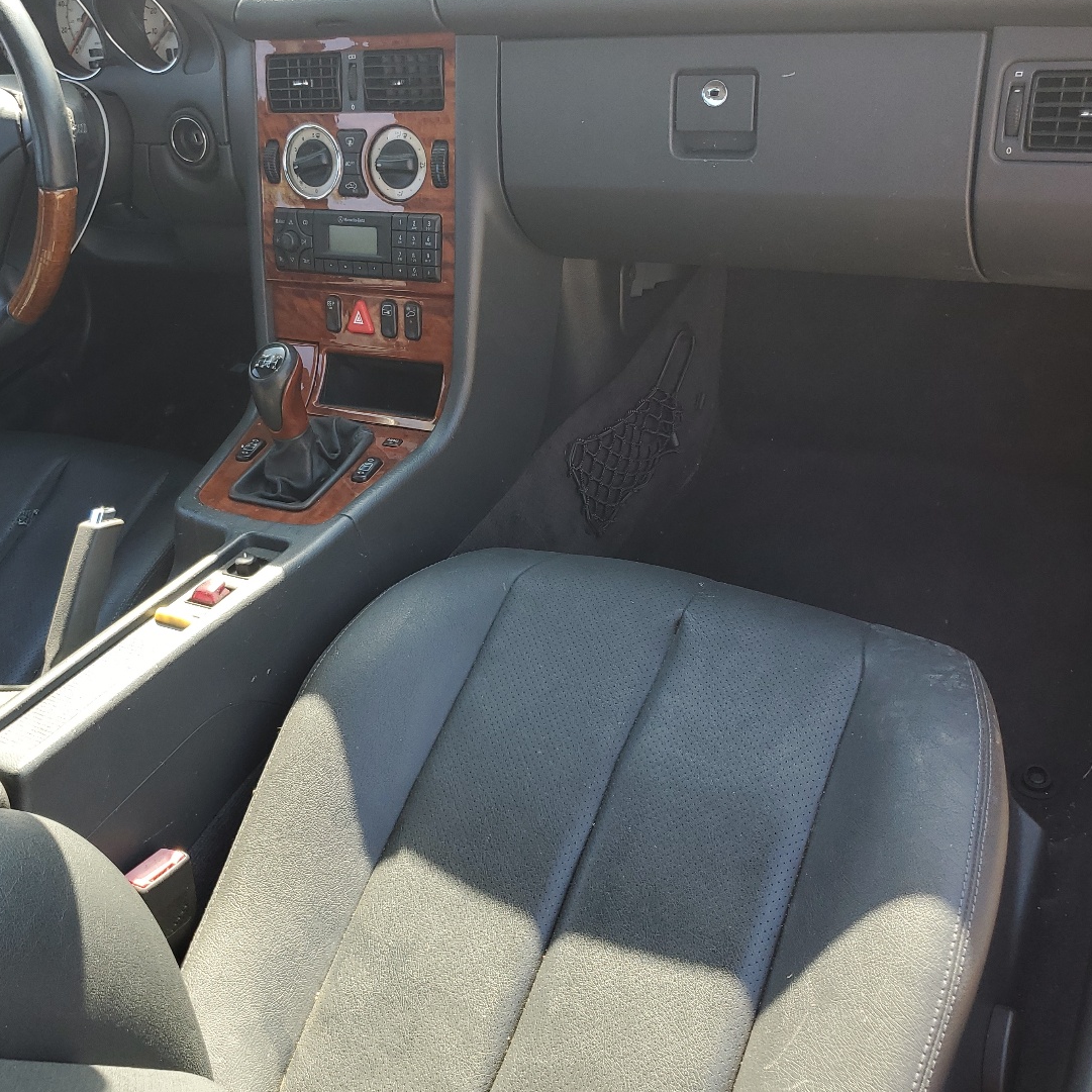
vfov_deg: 48.4
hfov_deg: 48.0
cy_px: 514
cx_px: 403
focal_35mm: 34
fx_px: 1213
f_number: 1.5
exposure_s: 1/250
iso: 50
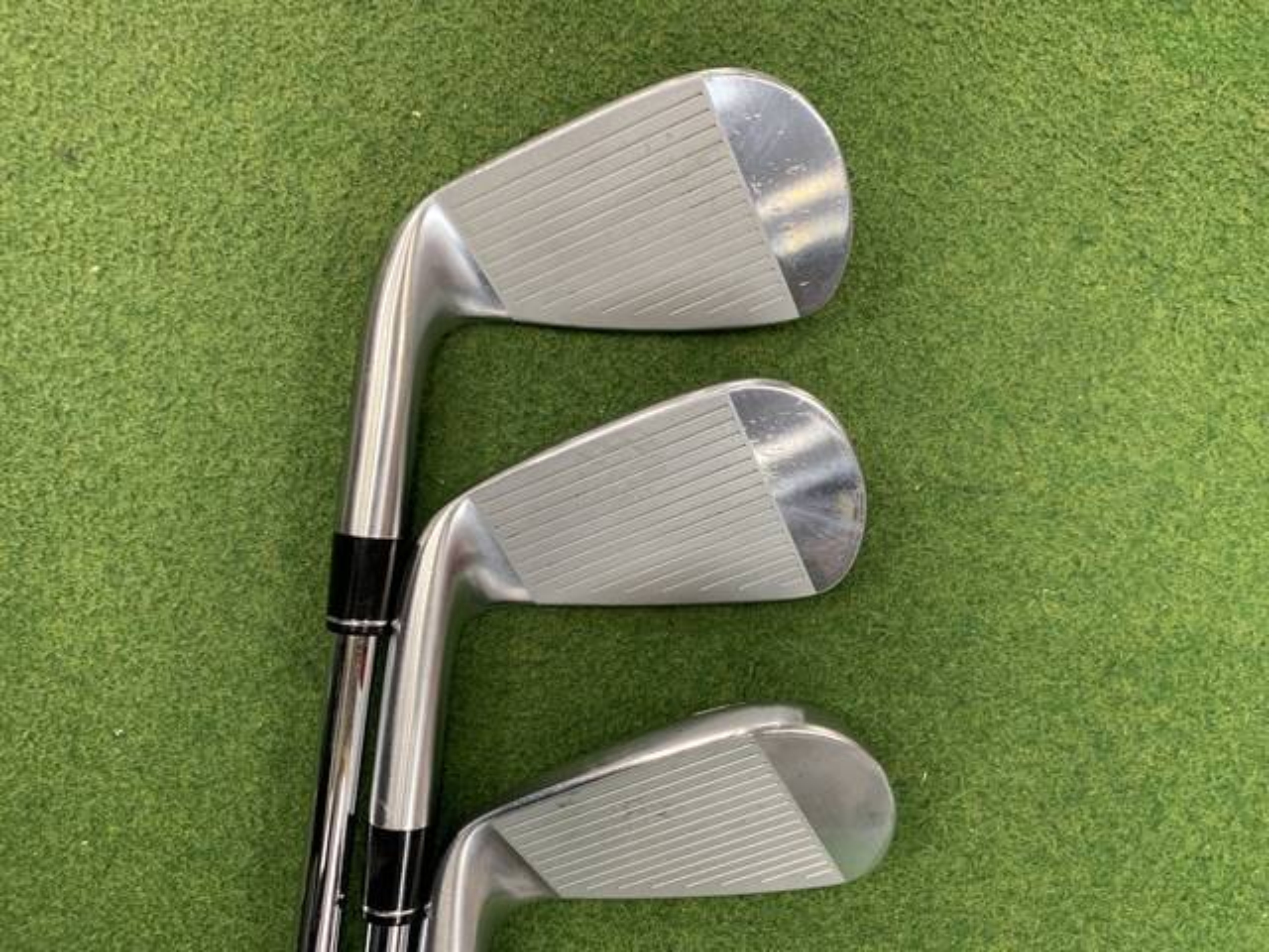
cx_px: 634
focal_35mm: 26
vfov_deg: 53.1
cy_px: 476
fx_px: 953
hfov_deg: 67.3
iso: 160
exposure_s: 1/60
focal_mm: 4.25
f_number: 1.8
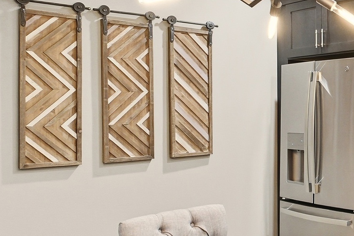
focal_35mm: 50
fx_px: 491
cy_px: 115
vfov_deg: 27.0
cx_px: 419
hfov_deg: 32.9
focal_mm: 10
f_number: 6.3
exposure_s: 1/160
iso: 800
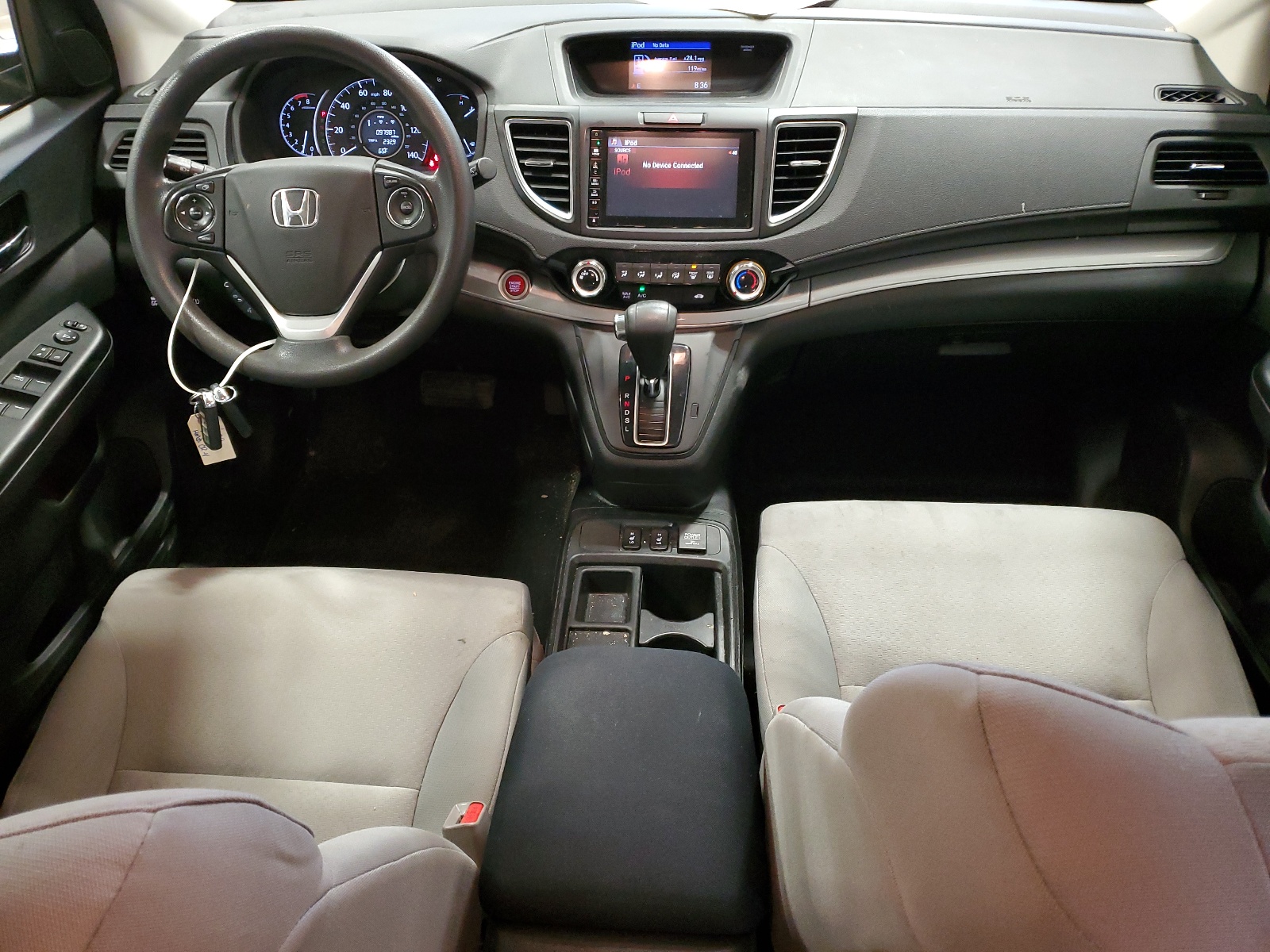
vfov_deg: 53.1
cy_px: 476
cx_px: 635
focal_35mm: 26
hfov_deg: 67.3
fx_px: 954
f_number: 1.5
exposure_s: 1/24
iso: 285
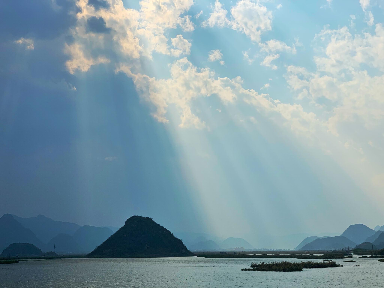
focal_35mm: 52
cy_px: 144
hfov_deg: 36.8
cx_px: 192
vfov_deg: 28.0
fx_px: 577
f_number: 2.4
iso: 16
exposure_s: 1/3984
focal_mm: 6
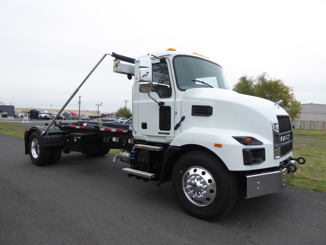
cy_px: 122
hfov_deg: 71.6
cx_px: 163
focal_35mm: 24
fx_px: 226
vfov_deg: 56.8
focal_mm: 4.3
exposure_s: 1/200
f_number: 3.3
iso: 80
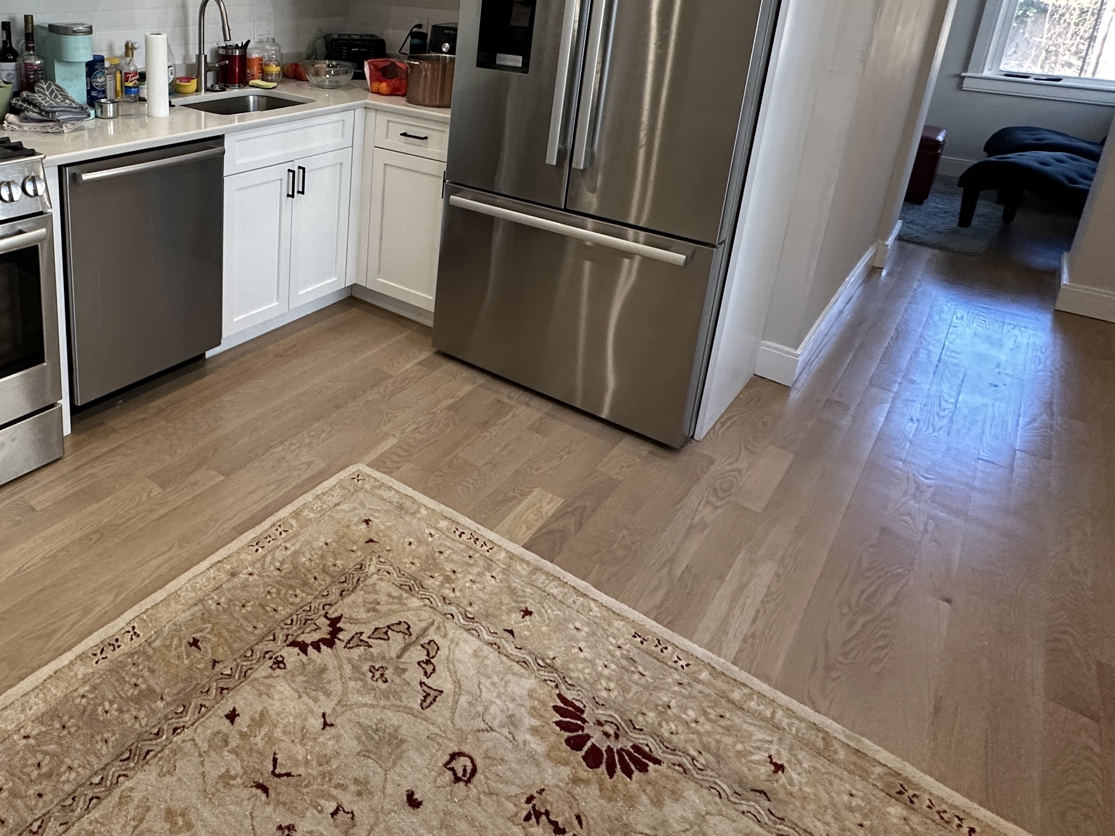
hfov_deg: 65.3
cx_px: 283
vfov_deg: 51.9
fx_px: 805
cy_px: 184
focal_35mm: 25
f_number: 2.2
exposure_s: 1/120
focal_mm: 2.22
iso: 250
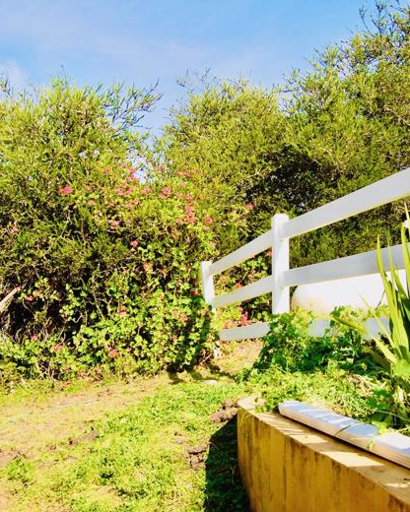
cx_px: 205
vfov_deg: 40.9
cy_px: 311
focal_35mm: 45
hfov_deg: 33.4
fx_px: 683
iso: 200
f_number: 9
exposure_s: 1/320
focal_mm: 26
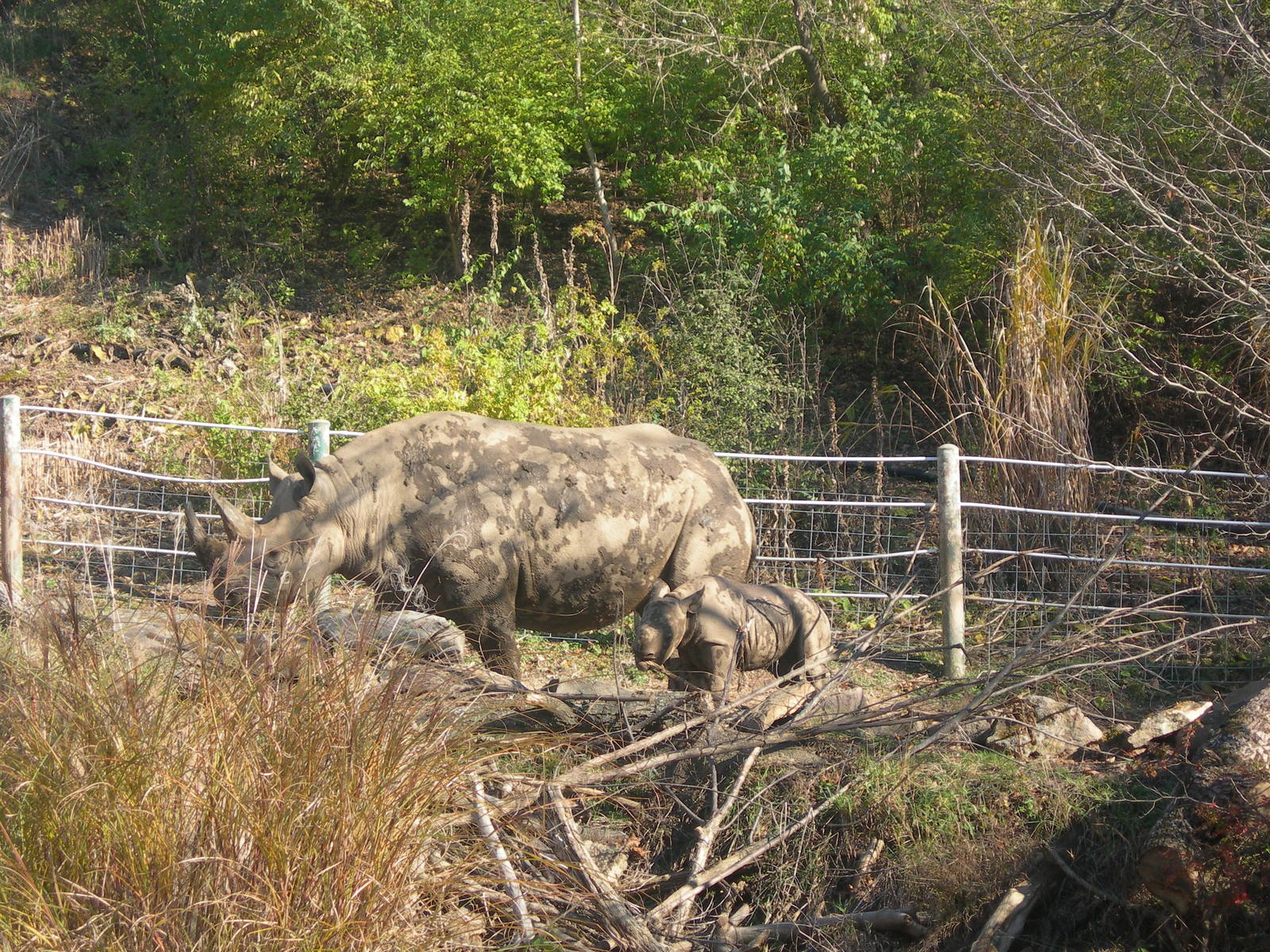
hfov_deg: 17.3
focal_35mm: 114
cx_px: 635
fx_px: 4182
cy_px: 476
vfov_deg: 13.0
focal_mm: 23.4
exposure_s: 1/107
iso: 50
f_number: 4.9
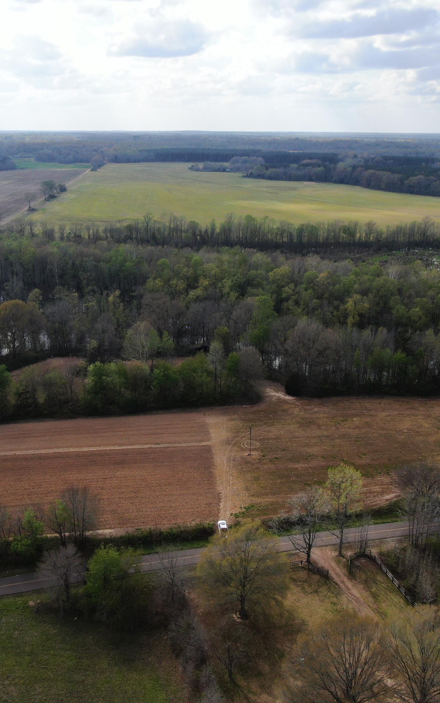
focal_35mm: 34
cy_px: 351
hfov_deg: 37.3
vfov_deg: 56.7
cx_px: 207
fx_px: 652
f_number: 2.8
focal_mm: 4.39
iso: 110
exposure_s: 1/1250
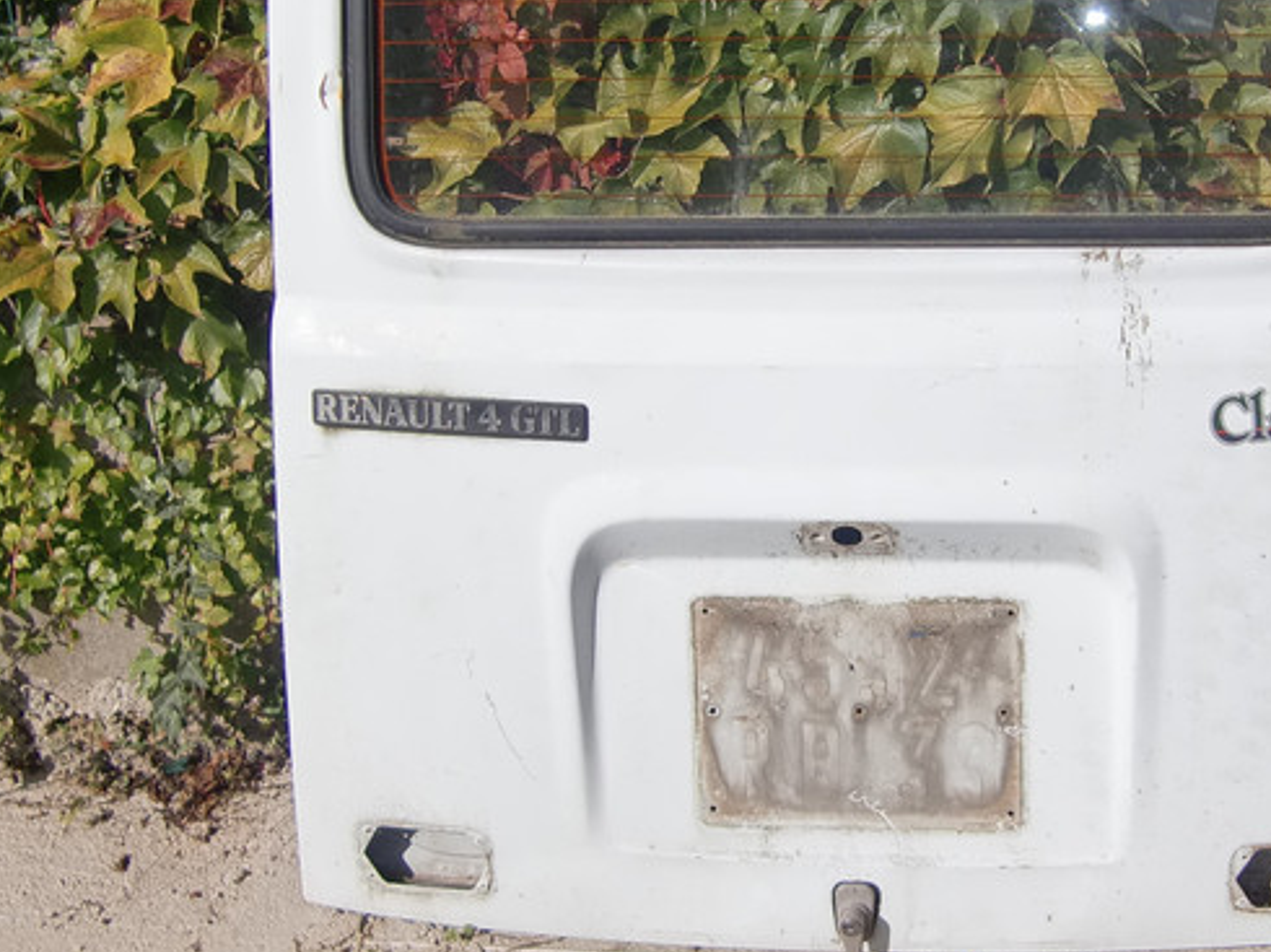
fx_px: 2239
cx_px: 907
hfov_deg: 31.3
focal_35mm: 61
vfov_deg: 24.0
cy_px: 451
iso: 64
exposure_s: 1/320
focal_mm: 4.9
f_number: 7
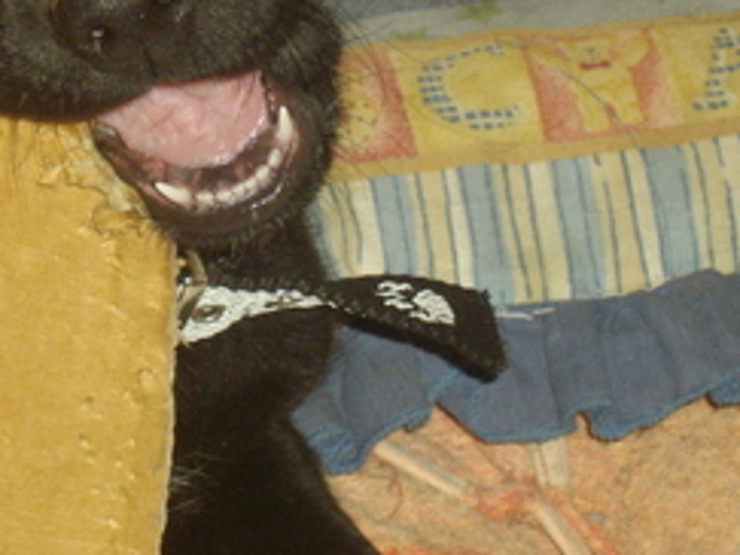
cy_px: -21
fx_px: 4893
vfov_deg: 6.5
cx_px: 55
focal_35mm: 229
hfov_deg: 8.6
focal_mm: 14
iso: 160
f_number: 4.3
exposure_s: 1/100
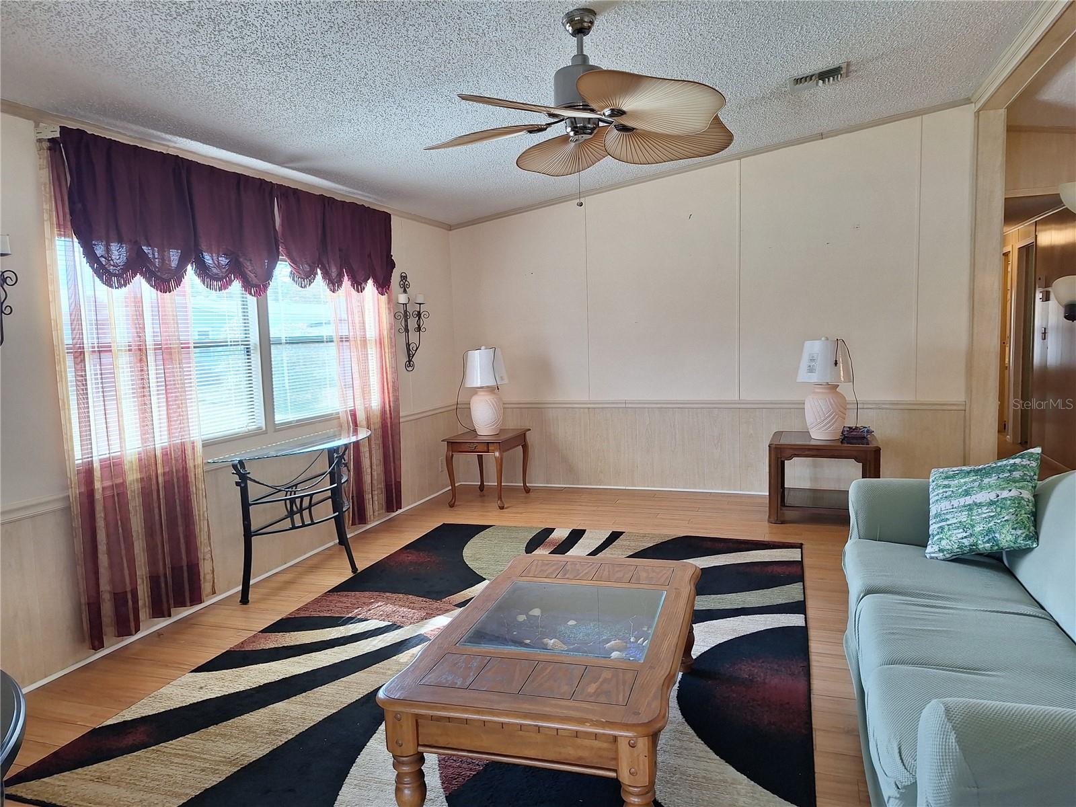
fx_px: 715
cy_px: 404
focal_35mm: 23
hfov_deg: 73.9
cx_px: 538
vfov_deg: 58.9
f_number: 1.8
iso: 50
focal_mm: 5.54
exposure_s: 1/120
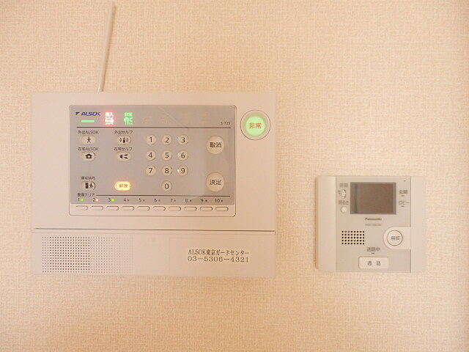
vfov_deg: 56.8
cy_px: 176
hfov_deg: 71.6
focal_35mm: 24
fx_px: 325
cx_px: 234
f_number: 3
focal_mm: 4.2
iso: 320
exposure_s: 1/30
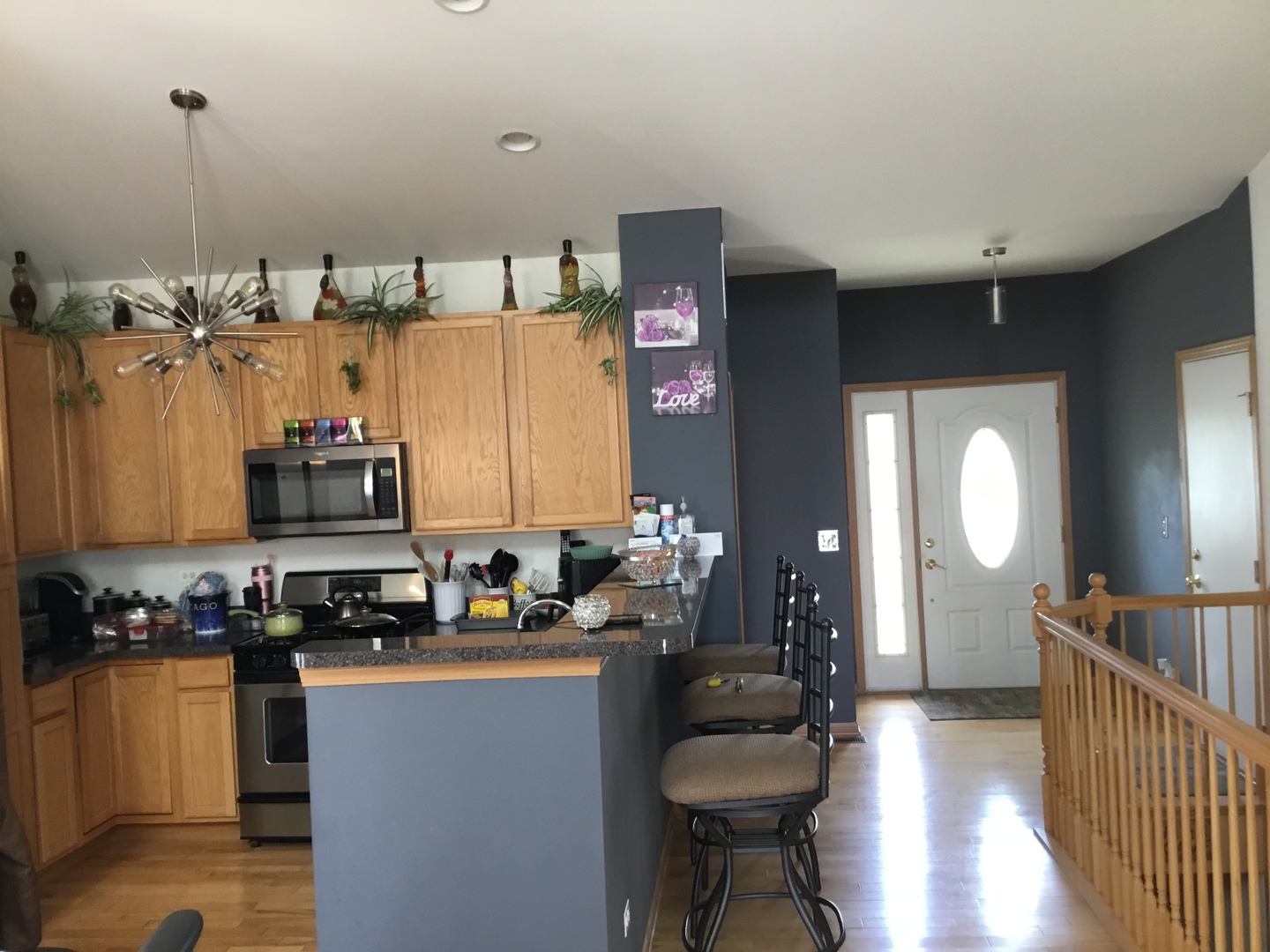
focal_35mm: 31
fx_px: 1137
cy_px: 476
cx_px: 635
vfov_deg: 45.4
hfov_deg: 58.4
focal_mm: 3.3
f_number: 2.4
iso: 80
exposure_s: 1/30
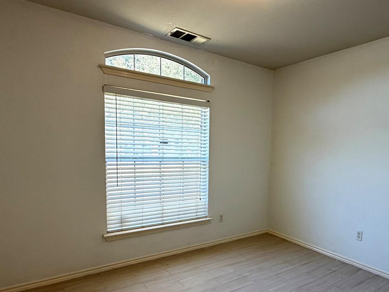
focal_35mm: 24
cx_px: 243
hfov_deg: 70.5
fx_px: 270
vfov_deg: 56.4
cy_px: 173
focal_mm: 2.22
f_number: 2.2
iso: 160
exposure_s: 1/120
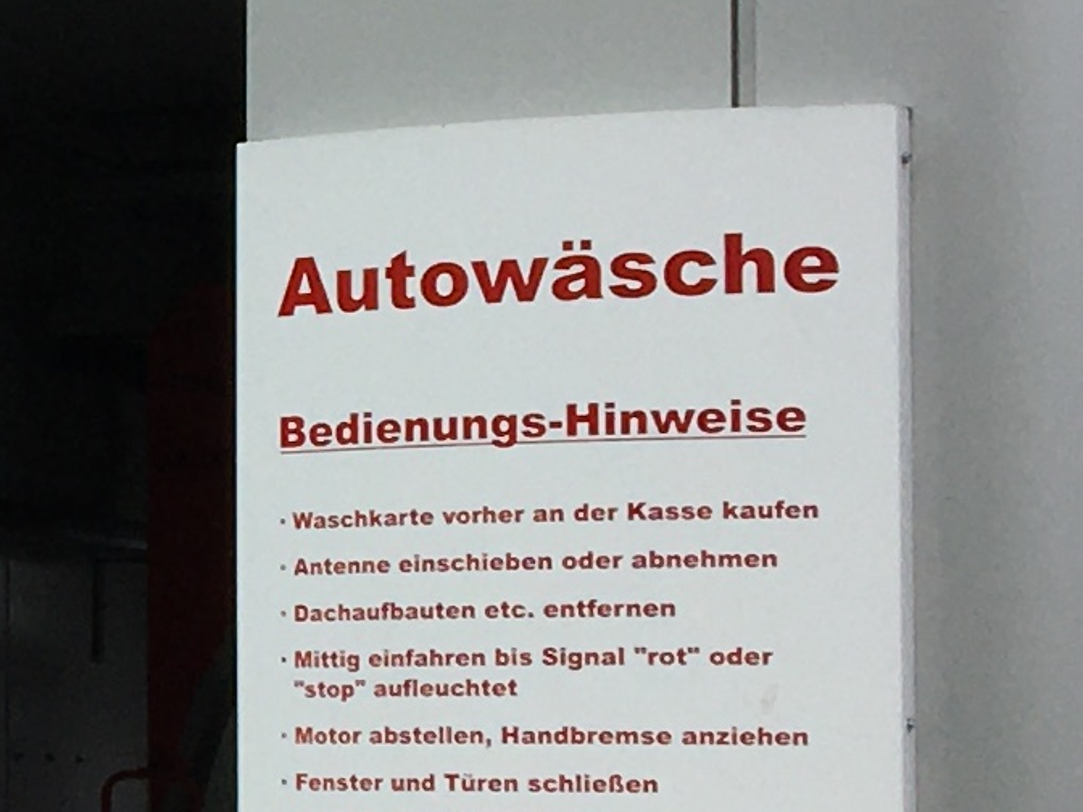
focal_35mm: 174
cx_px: -1170
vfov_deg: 8.5
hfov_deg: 10.4
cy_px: 501
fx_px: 5444
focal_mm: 4.15
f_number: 2.2
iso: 25
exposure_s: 1/1115
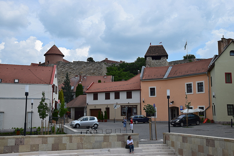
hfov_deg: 43.6
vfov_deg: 29.9
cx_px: 117
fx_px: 293
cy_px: 78
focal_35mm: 45
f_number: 11
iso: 360
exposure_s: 1/500
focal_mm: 30
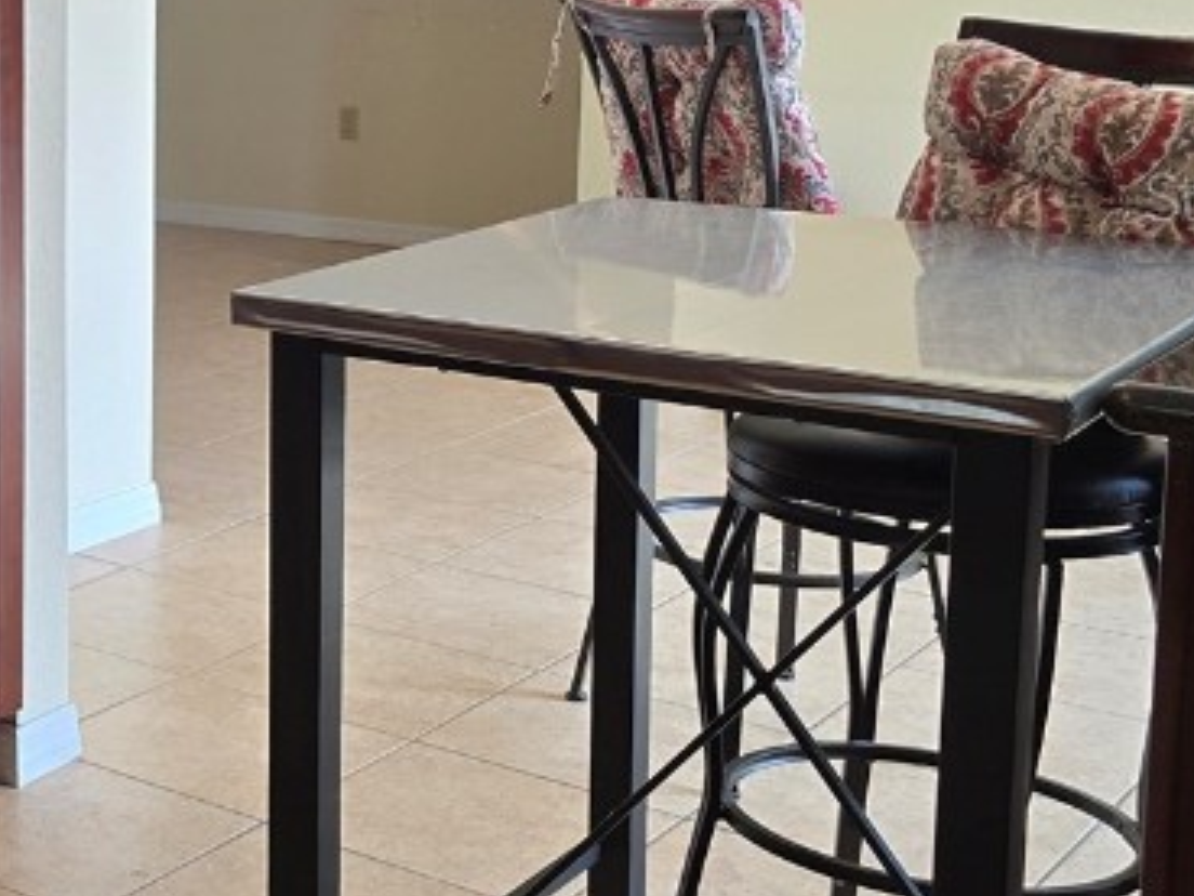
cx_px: -211
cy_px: 195
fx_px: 2208
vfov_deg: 22.7
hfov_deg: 27.0
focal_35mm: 64
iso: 125
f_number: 1.7
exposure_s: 1/120
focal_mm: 6.3
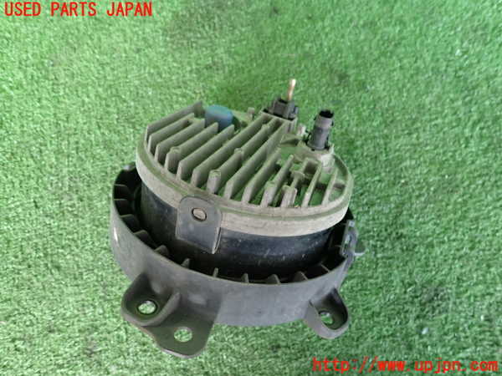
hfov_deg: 69.4
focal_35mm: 25
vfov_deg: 54.9
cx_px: 251
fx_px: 363
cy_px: 188
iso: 200
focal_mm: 4.5
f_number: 2
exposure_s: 1/30
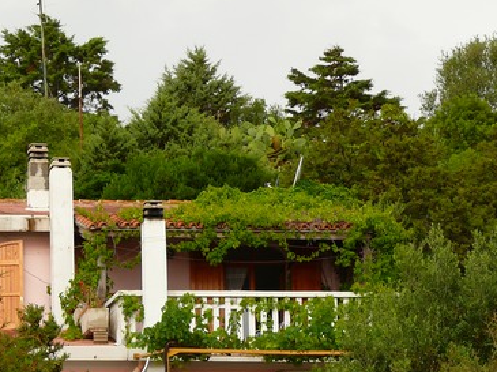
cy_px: 330
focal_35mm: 362
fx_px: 5192
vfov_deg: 4.1
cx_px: 136
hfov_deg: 5.5
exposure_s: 1/250
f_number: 4
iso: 100
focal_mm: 37.1
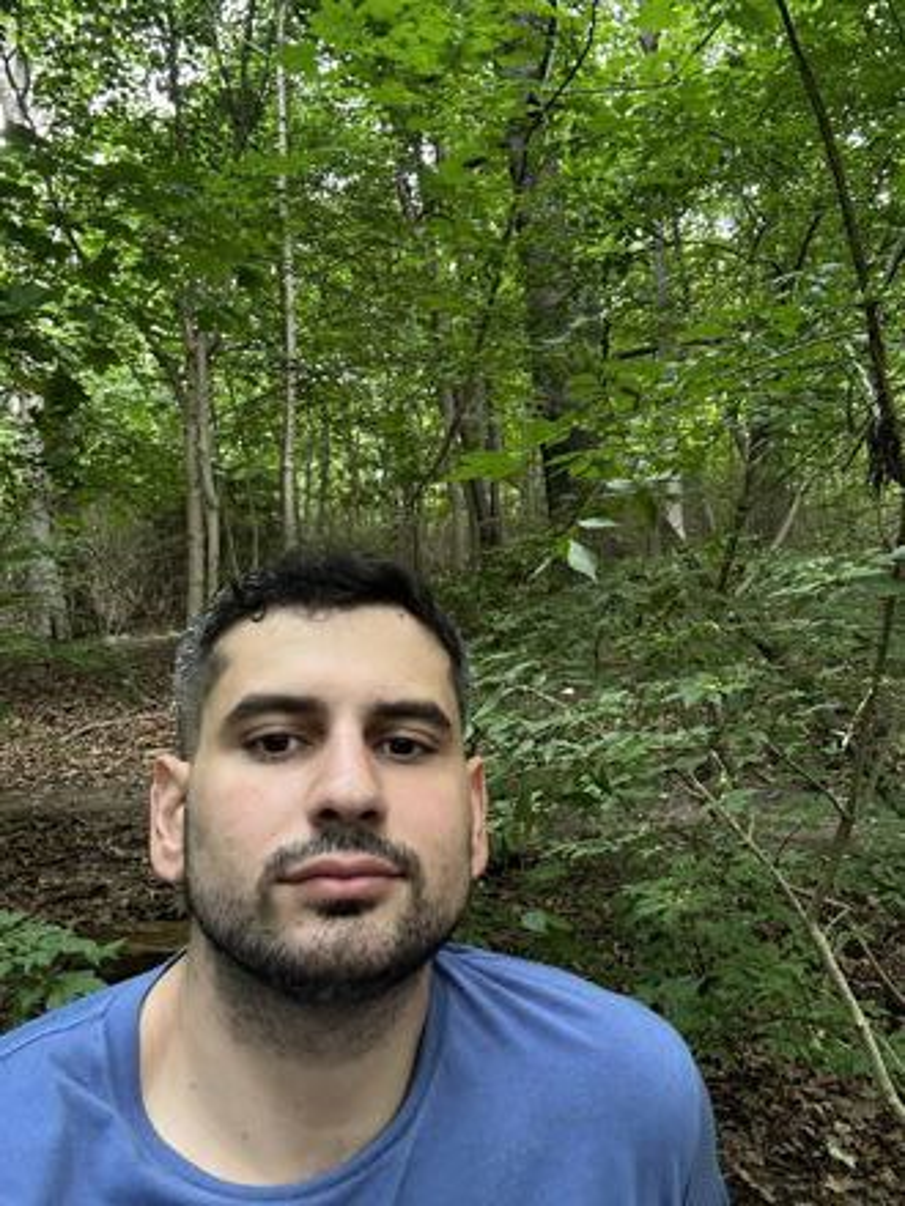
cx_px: 452
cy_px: 603
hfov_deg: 46.8
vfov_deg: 60.0
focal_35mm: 30
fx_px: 1046
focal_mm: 2.69
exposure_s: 1/60
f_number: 1.9
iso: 125
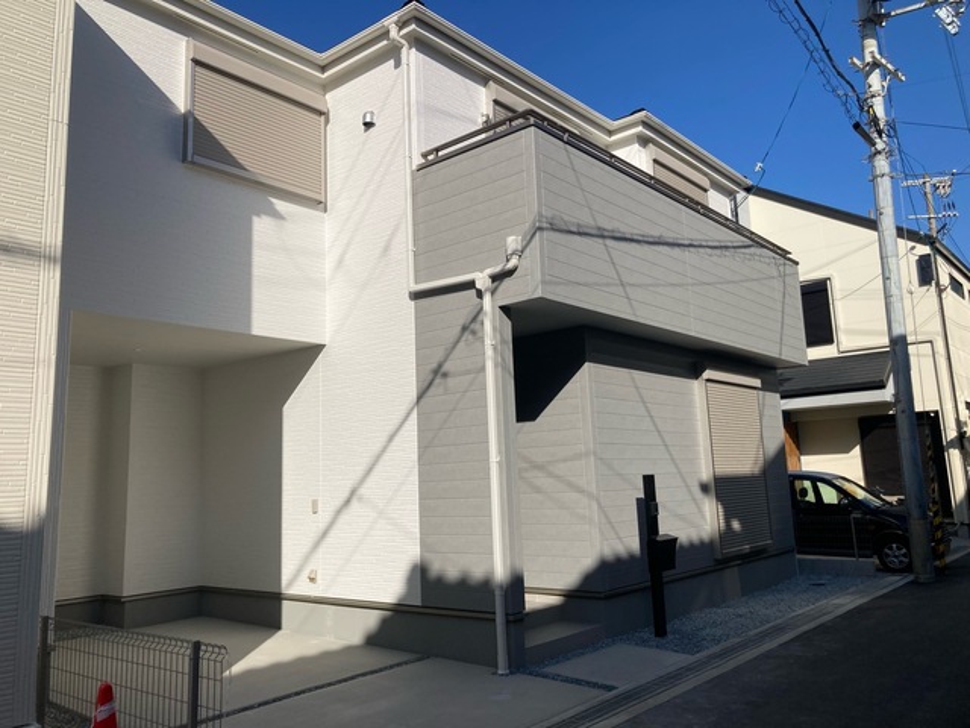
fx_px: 785
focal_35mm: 28
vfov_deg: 49.7
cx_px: 485
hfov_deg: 63.4
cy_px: 364
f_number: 1.8
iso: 25
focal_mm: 3.99
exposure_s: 1/4000
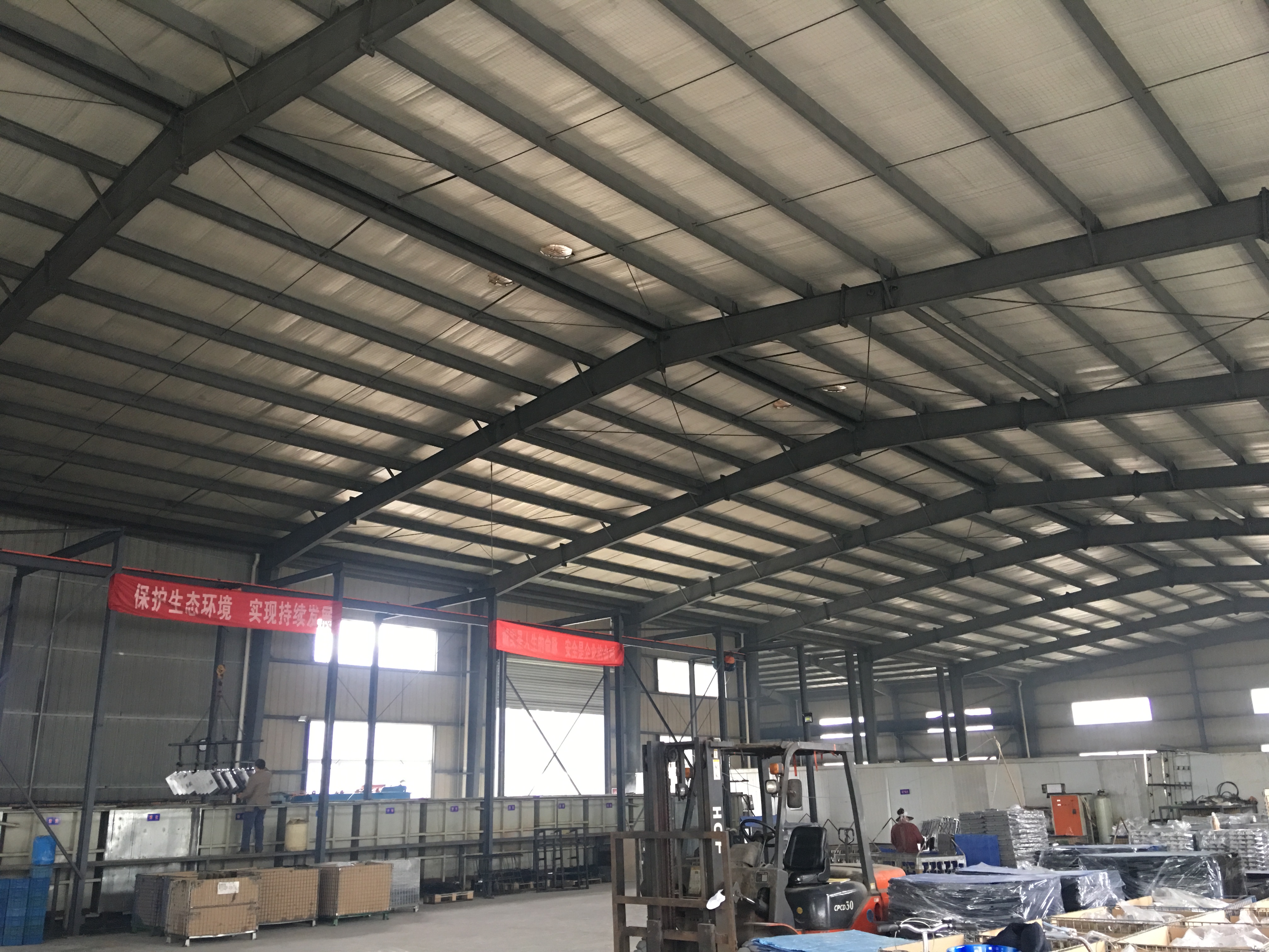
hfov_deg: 61.7
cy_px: 476
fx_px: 1063
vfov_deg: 48.2
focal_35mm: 29
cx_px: 634
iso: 100
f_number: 2.2
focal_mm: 4.15
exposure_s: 1/10
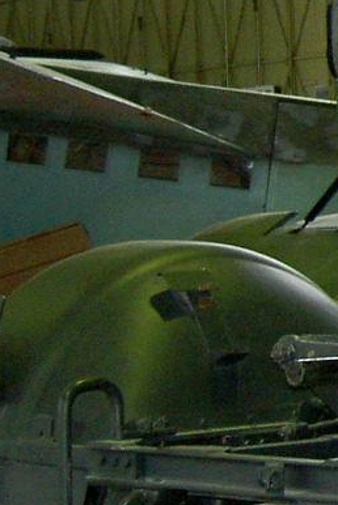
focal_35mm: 168
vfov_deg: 12.1
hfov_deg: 7.5
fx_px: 2362
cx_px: 873
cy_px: 61
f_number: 2.8
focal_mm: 8
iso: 100
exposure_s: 1/59.5
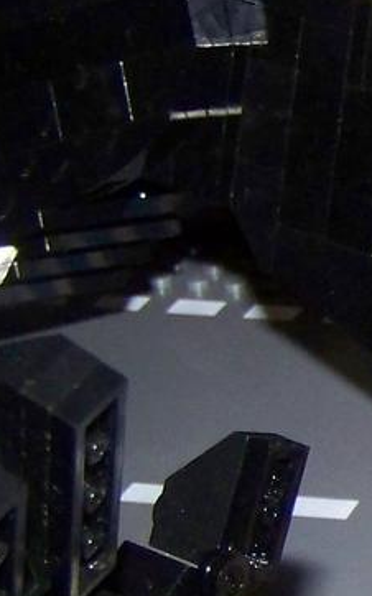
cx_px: 808
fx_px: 2776
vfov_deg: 12.2
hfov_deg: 7.3
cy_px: 454
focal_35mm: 171
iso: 200
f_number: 2.8
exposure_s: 1/30
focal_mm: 6.3
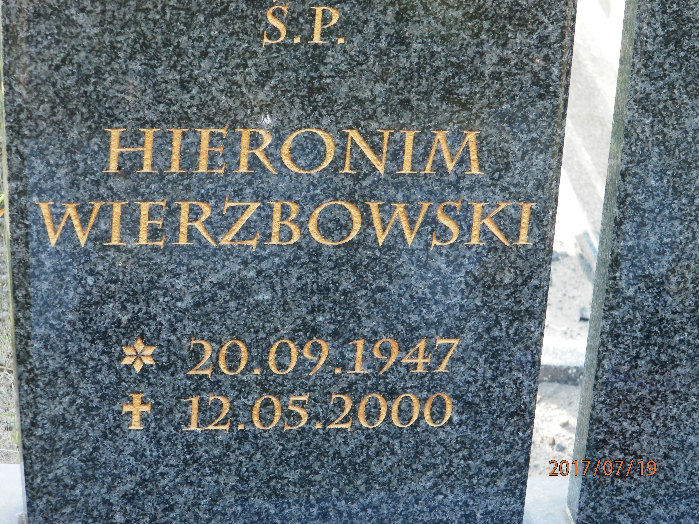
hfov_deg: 14.9
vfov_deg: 11.2
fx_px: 2665
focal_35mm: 132
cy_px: 262
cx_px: 350
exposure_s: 1/60
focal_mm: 23.6
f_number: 4.7
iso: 200
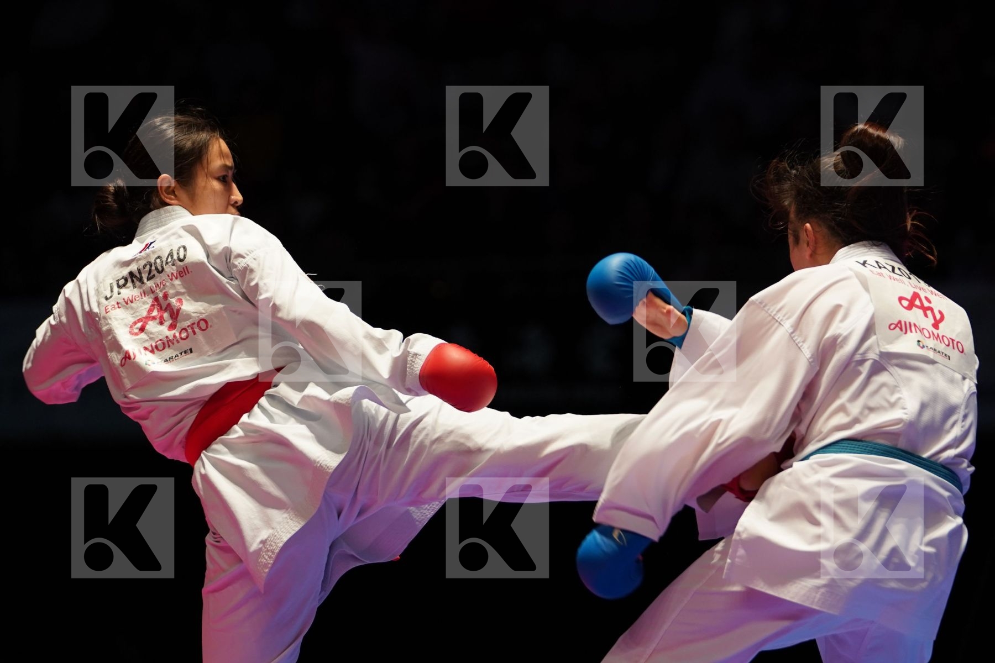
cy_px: 332
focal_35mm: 216
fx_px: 5970
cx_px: 498
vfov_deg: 6.4
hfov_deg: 9.5
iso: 1250
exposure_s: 1/1000
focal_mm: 144
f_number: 2.8
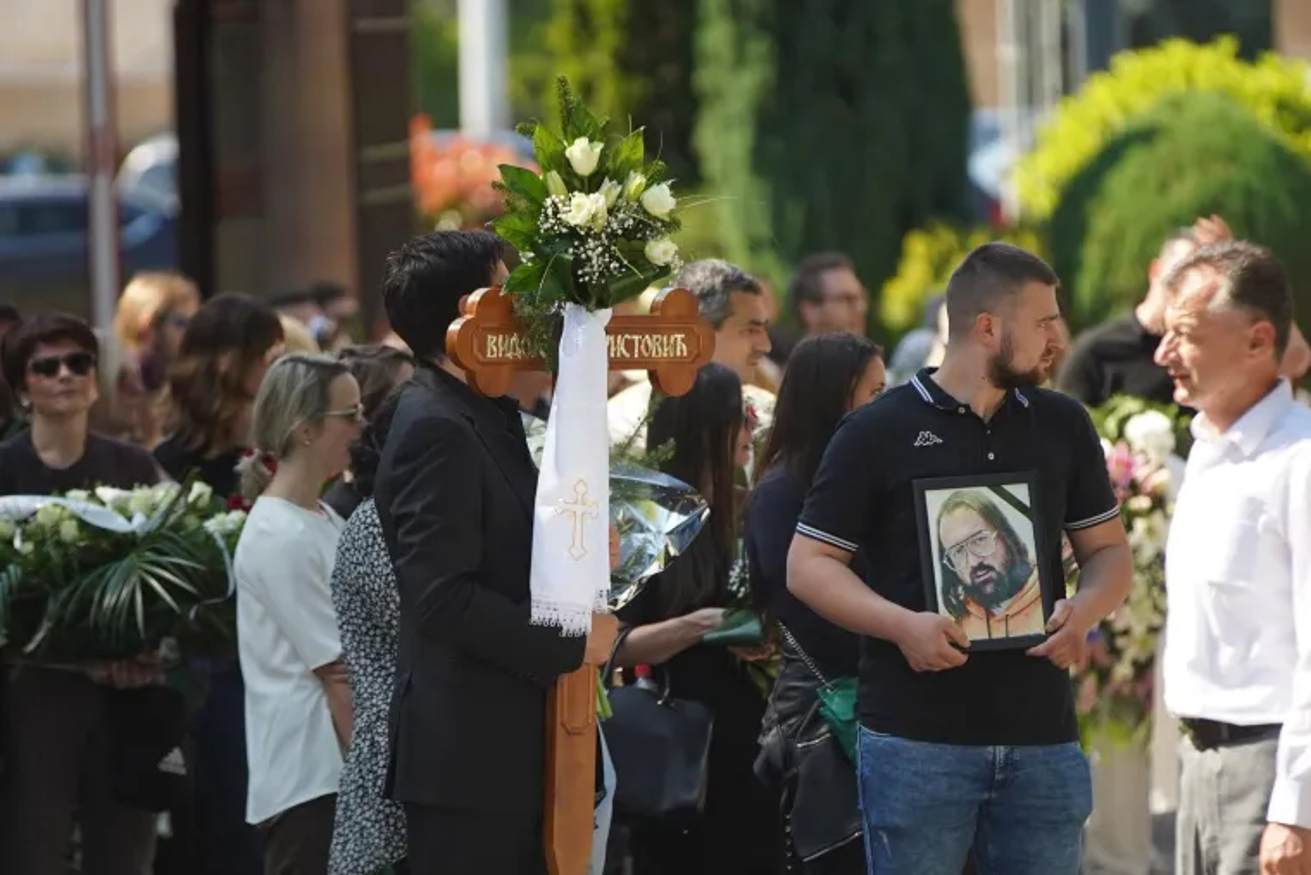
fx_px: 10926
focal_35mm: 300
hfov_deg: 6.9
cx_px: 656
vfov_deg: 4.6
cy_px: 438
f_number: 2.8
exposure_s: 1/2500
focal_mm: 200
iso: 640
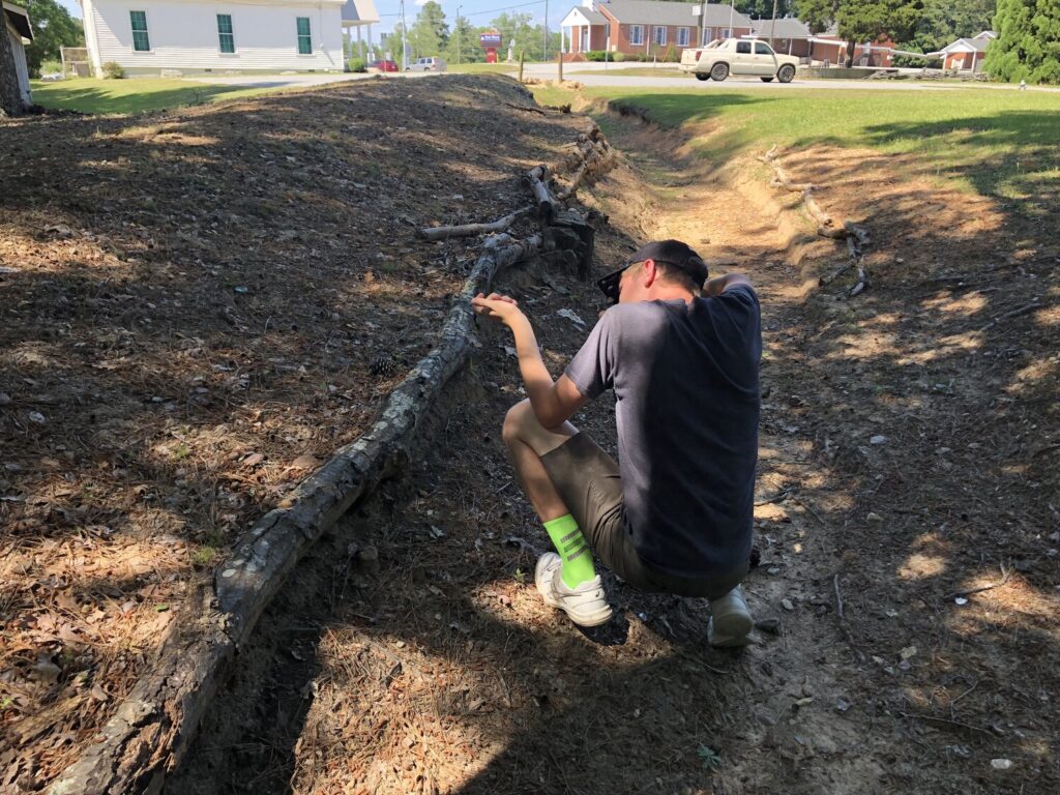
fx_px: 857
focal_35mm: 28
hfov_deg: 63.4
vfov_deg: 49.7
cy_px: 398
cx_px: 530
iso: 20
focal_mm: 3.99
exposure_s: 1/340
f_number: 1.8
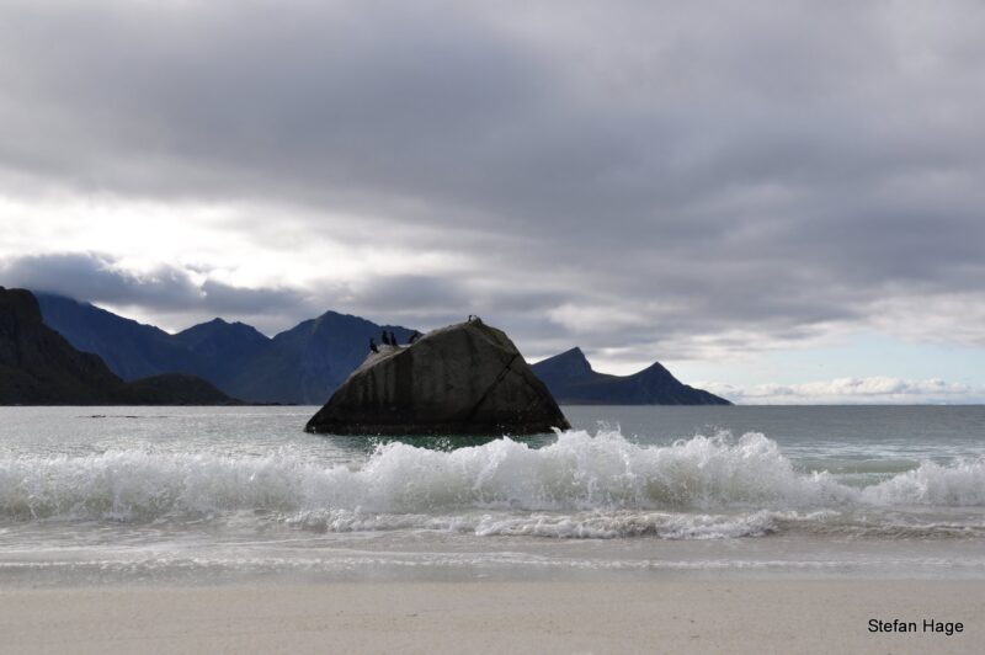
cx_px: 492
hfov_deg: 46.4
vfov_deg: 31.8
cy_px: 328
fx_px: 1148
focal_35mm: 42
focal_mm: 28
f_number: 10
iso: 200
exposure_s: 1/320
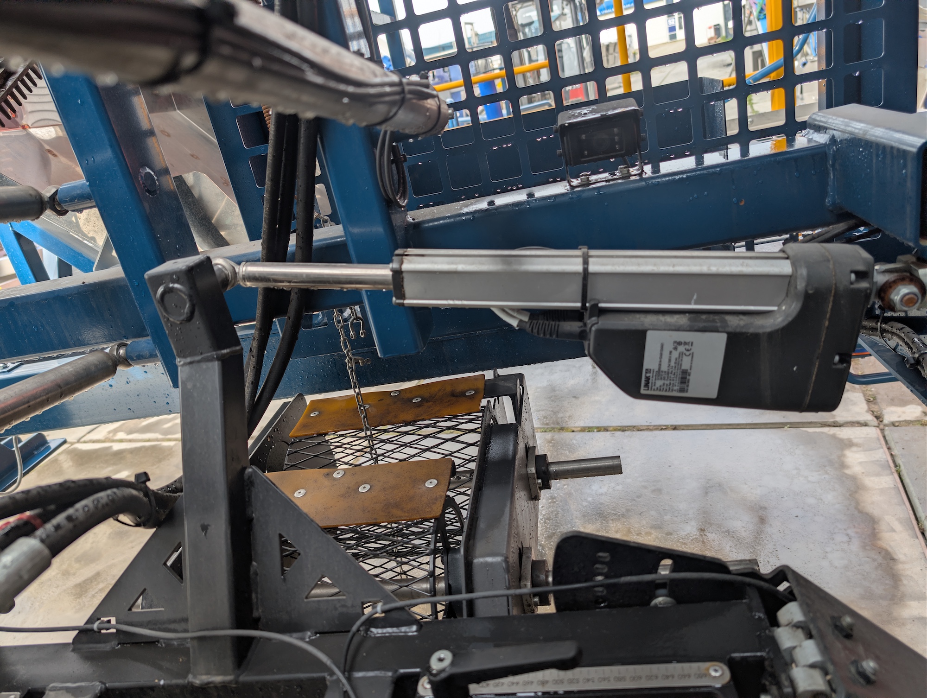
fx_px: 644
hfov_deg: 71.5
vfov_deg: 56.9
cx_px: 464
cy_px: 349
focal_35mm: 24
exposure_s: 1/236
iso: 19
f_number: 1.68
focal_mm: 6.9
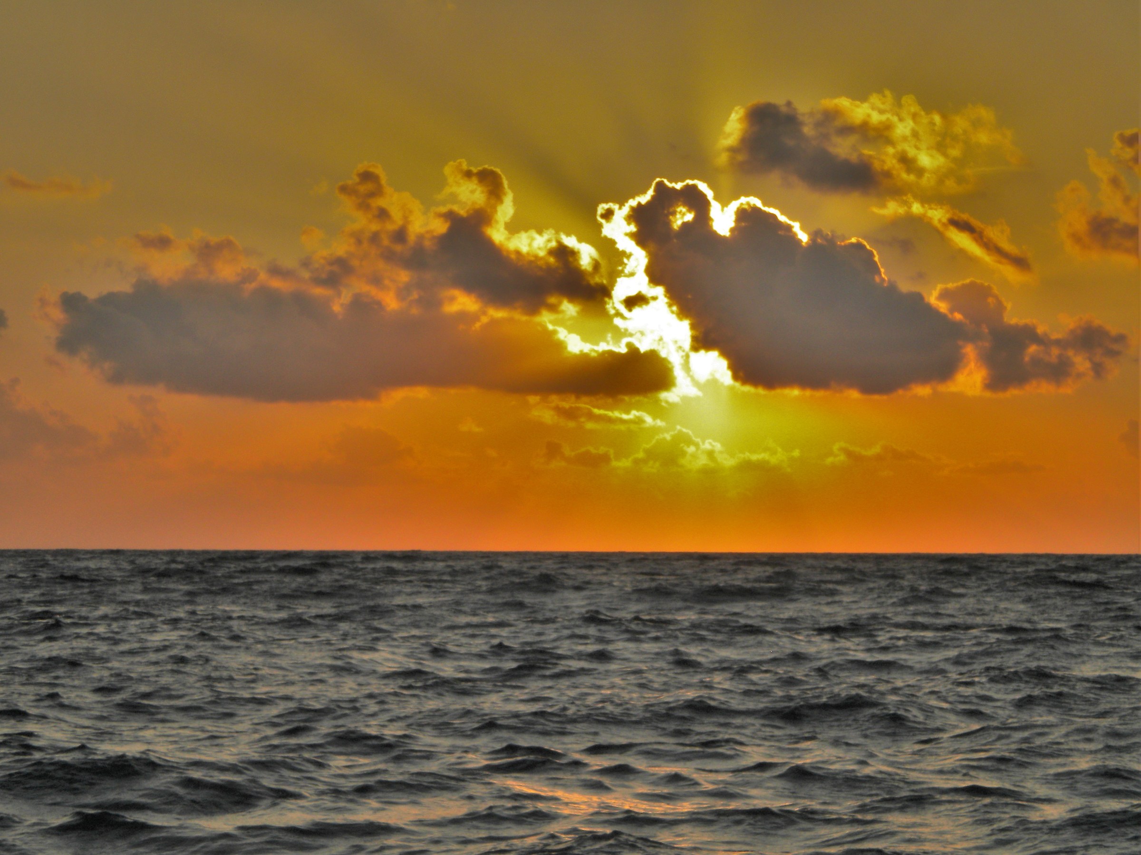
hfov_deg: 18.7
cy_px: 428
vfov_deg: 14.1
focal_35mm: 105
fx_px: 3461
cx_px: 570
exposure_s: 1/384
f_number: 8.5
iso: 80
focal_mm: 18.9
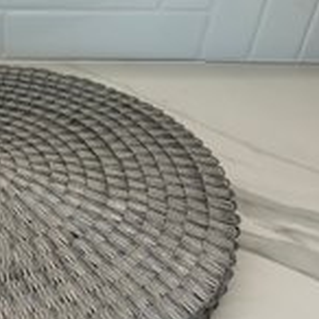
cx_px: -32
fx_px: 563
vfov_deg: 31.2
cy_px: 226
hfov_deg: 28.7
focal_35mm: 54
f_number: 1.5
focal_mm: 5.7
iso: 64
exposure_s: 1/120
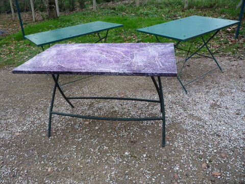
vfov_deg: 46.8
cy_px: 92
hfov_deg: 60.0
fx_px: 212
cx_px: 122
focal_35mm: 30
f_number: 3.3
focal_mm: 5.2
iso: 100
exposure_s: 1/100
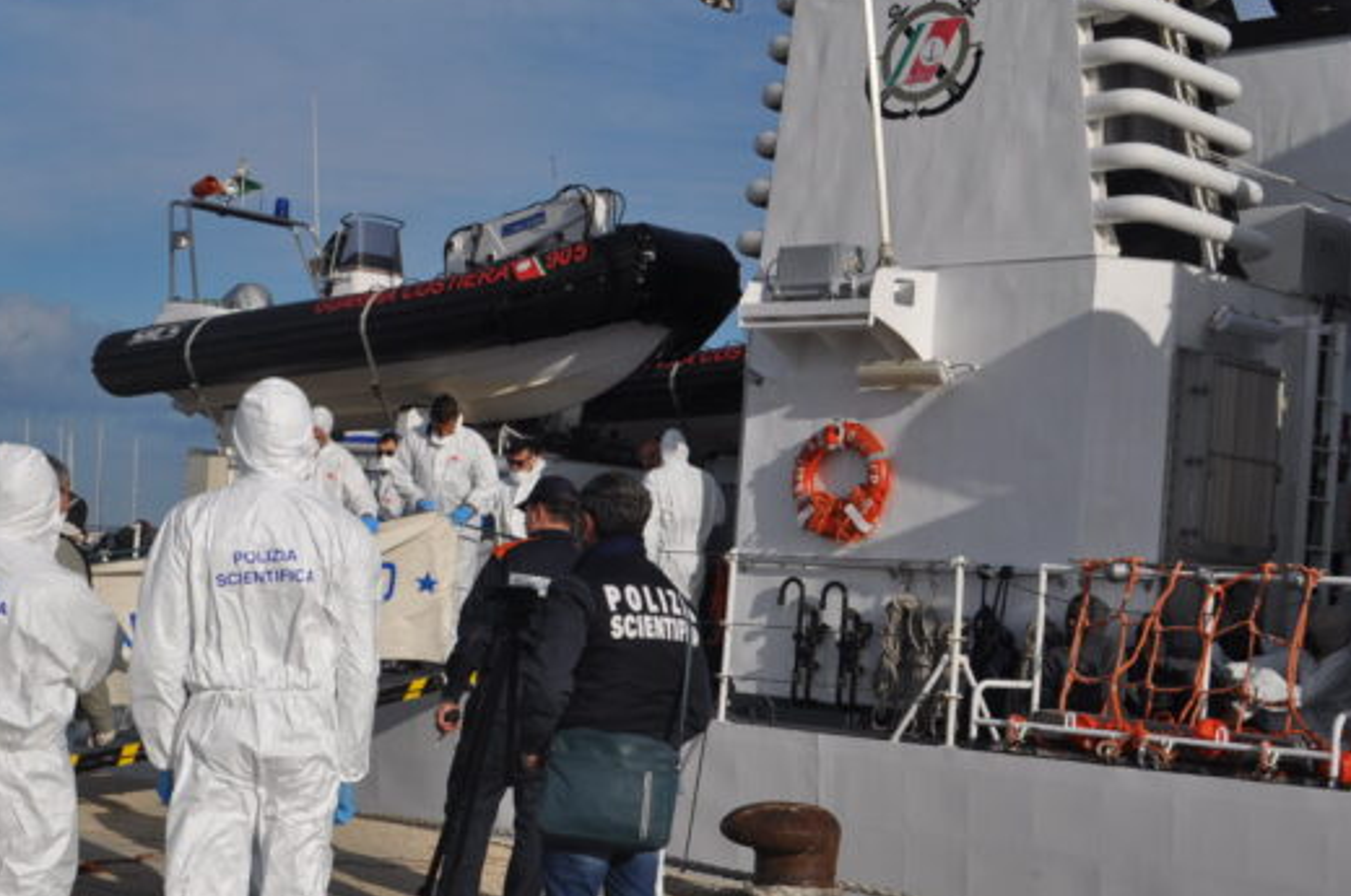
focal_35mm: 63
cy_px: 628
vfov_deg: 21.5
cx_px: 462
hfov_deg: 31.8
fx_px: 2350
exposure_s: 1/640
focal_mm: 29
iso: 200
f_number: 11
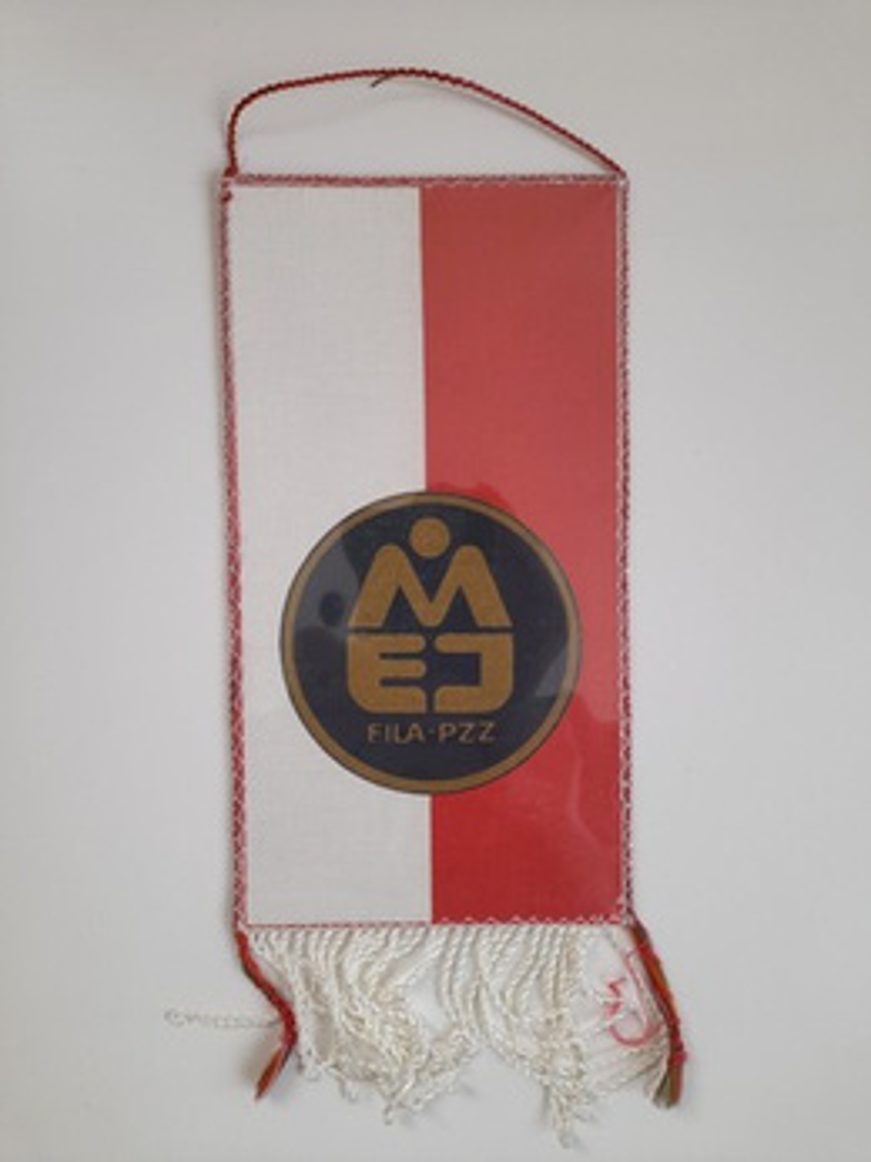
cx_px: 436
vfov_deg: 69.4
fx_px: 839
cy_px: 581
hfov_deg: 54.9
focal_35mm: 25
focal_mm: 4.6
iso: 40
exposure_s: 1/50
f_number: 2
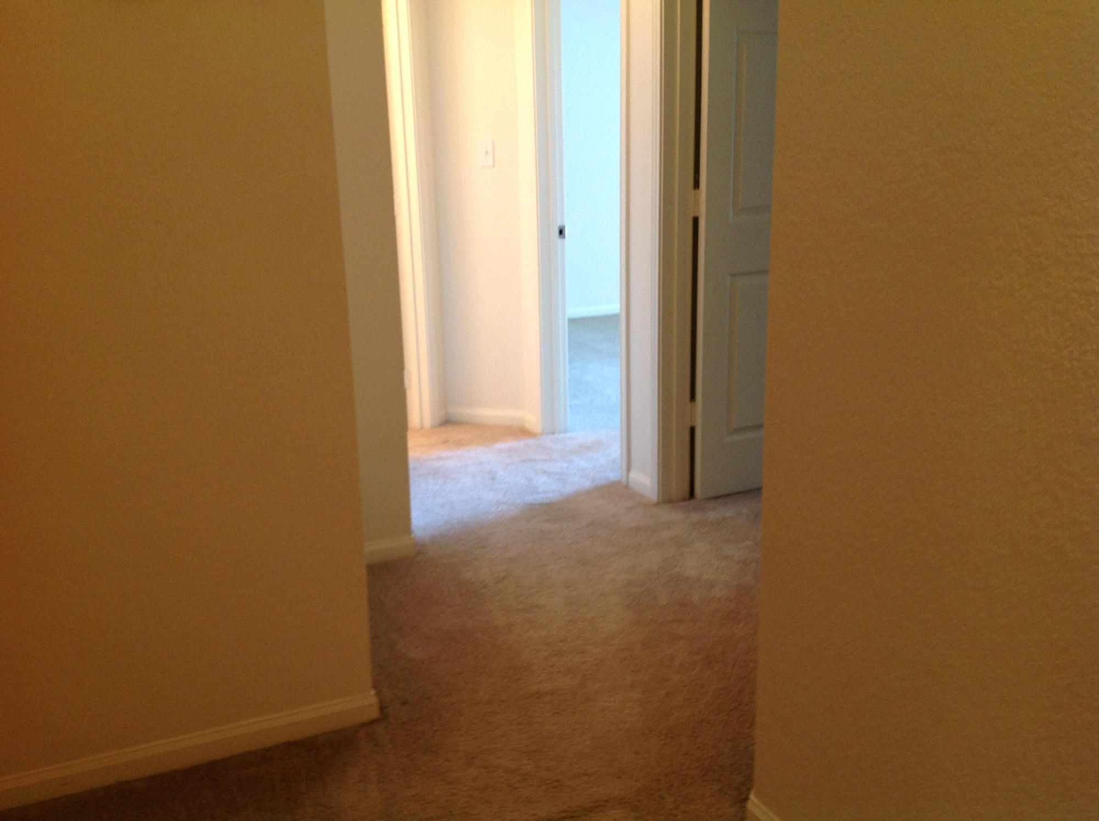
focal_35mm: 35
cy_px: 410
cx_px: 550
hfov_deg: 52.7
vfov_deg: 40.6
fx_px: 1109
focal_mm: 4.28
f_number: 2.4
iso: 80
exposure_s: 1/17
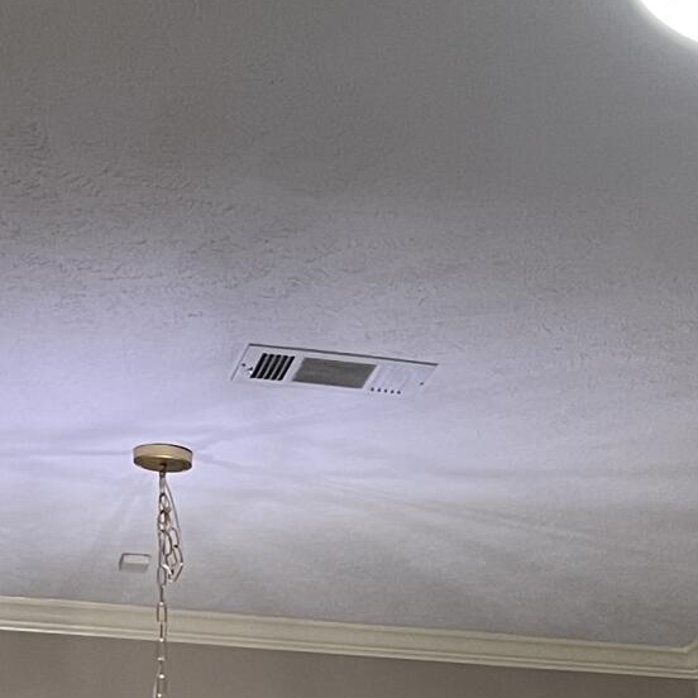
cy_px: 1154
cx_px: 703
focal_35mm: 120
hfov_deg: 14.3
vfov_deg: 13.4
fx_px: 2738
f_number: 1.6
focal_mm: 5.1
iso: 125
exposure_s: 1/60
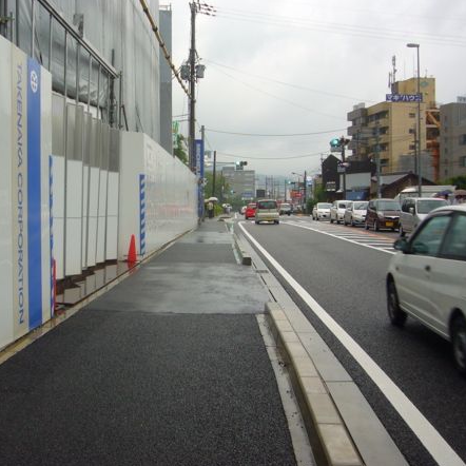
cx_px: 162
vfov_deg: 40.0
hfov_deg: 39.6
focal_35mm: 42
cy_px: 235
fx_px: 640
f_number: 3
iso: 80
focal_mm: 5.7
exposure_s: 1/80
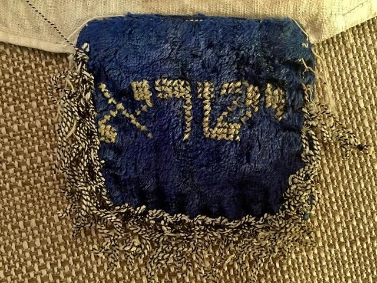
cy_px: 142
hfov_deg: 61.7
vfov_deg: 48.2
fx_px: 316
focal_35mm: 29
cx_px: 188
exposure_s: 1/17
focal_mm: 4.15
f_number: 2.2
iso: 320
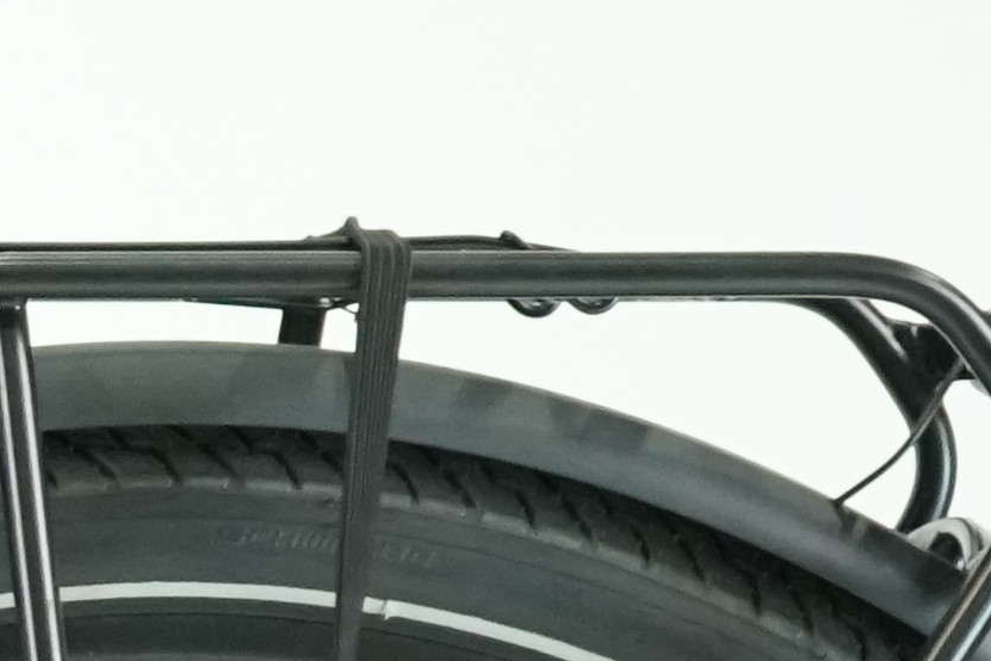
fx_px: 10735
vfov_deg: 3.5
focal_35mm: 390
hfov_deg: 5.0
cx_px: -1976
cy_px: 894
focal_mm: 54
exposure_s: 1/200
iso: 2500
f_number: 5
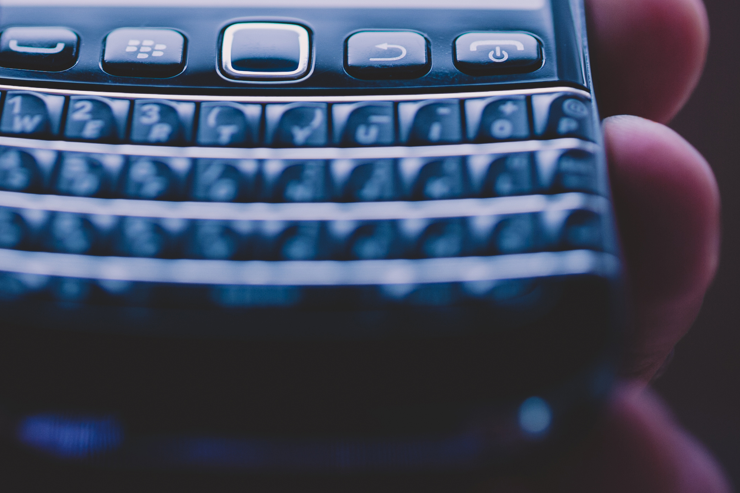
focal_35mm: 92
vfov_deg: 14.7
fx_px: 1890
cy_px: 47
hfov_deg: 22.1
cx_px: 244
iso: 250
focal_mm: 45
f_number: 4
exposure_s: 1/400
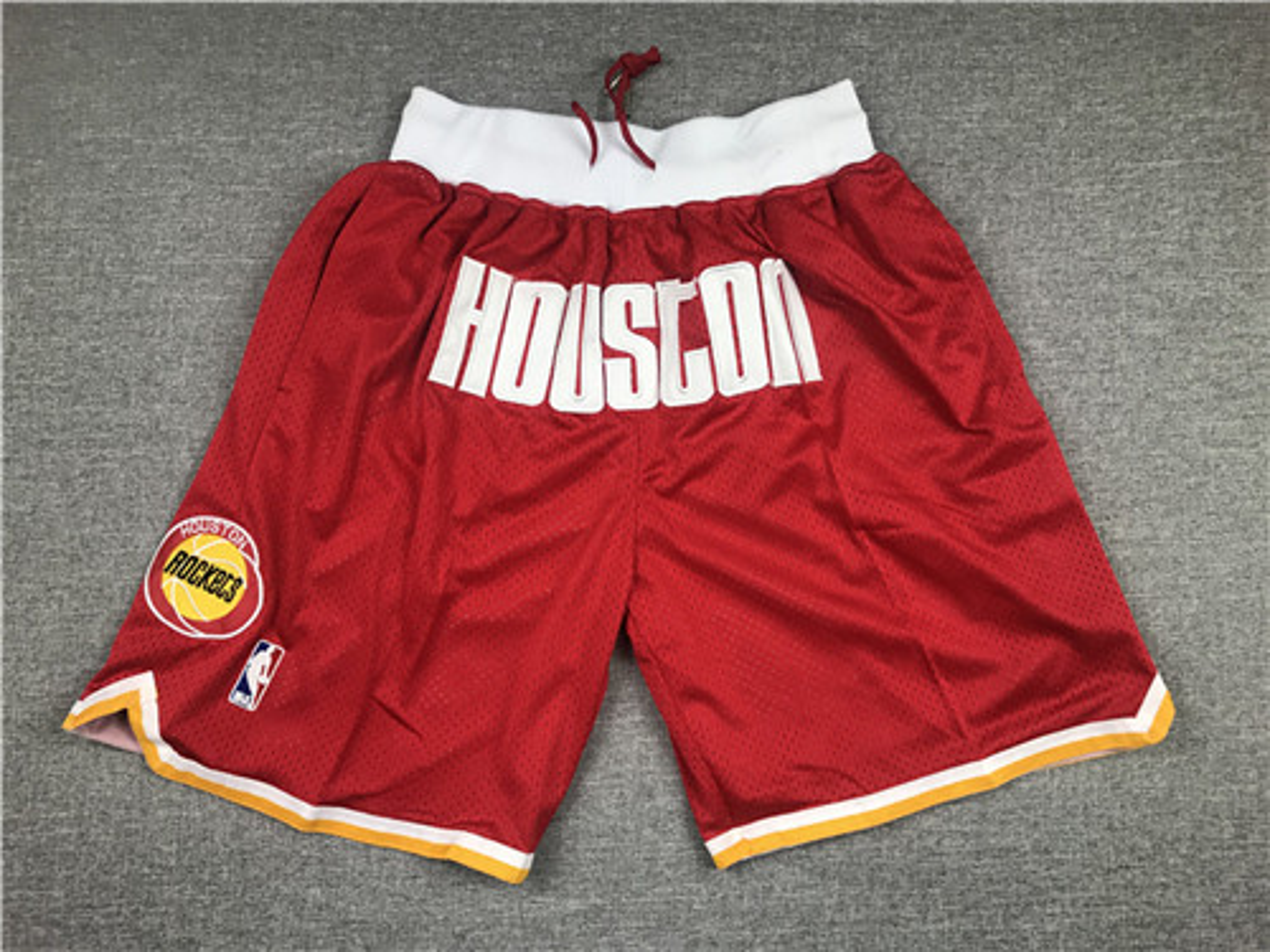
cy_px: 476
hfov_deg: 63.4
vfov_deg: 49.7
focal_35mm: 28
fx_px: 1027
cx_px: 635
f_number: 1.8
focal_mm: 3.99
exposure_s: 1/33
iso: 20
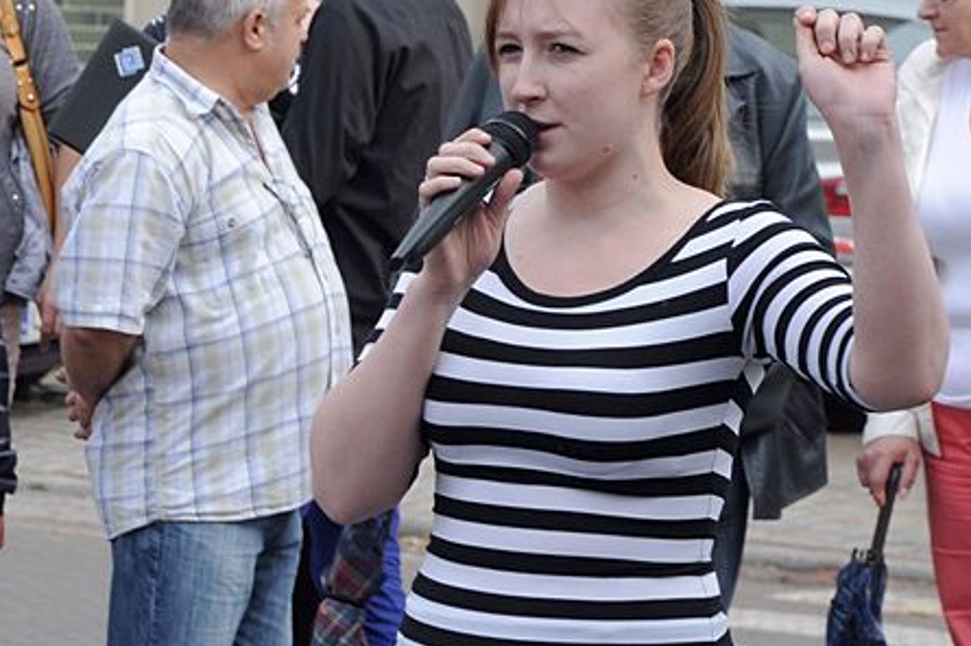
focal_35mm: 301
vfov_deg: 4.6
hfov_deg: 6.9
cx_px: 522
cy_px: 232
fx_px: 8111
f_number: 8
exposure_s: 1/320
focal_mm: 105
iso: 500
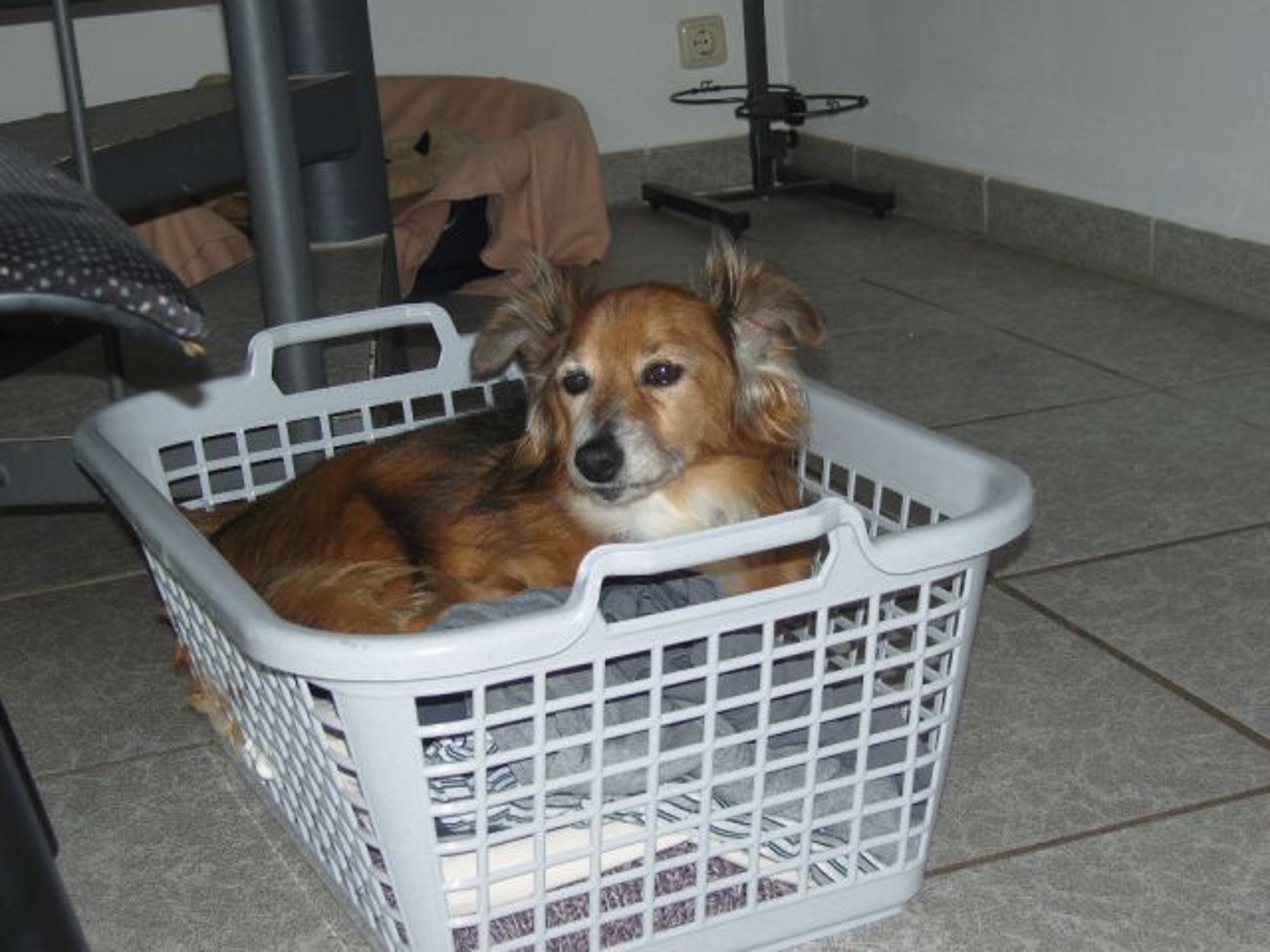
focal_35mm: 63
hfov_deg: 30.7
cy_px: 476
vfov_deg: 23.3
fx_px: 2311
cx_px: 635
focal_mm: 13.6
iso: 100
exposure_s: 1/50
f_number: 3.8
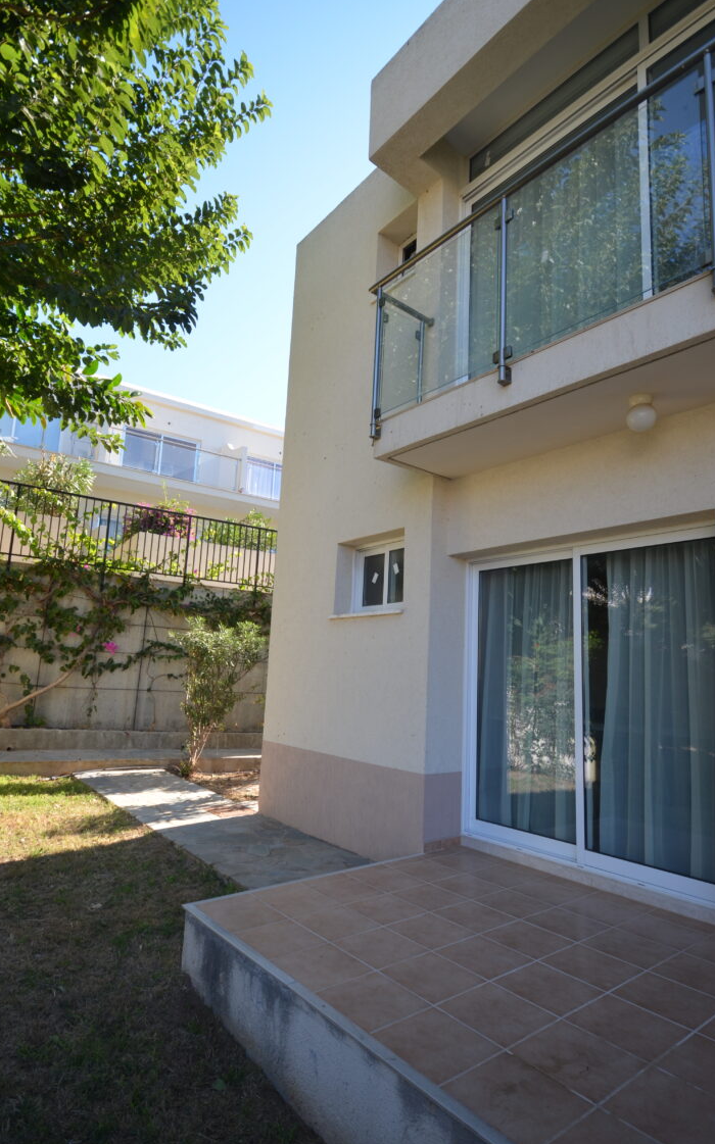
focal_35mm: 21
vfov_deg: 83.6
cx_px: 360
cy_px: 588
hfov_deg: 58.3
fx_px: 640
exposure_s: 1/200
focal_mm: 13
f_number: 7.1
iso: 200
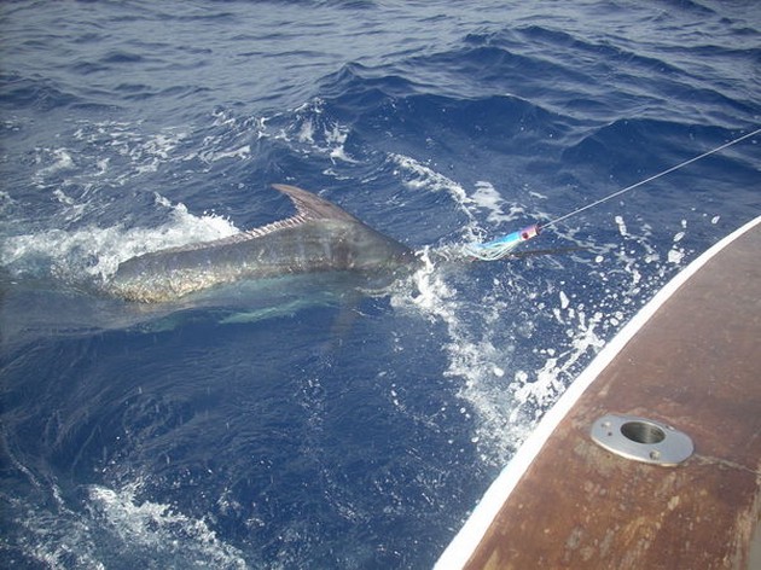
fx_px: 813
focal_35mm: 37
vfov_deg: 38.6
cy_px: 285
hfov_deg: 50.2
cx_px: 380
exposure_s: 1/386
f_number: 2.8
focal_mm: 6.2
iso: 64
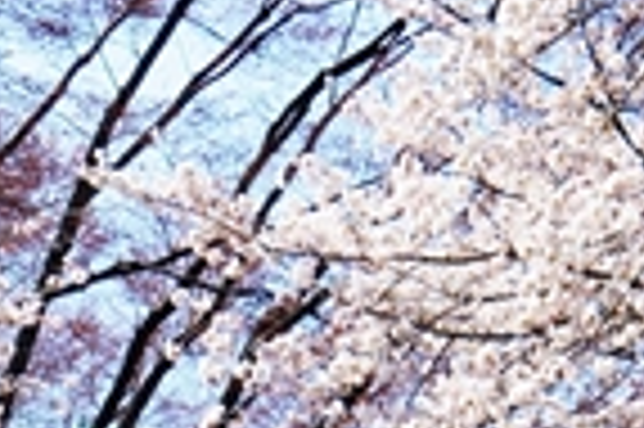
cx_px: 342
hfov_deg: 7.7
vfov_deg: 5.0
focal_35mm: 269
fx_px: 4807
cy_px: 993
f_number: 7.1
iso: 100
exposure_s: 1/160
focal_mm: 32
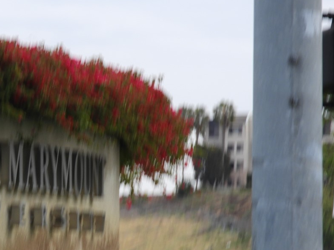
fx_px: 3185
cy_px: 199
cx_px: 58
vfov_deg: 4.5
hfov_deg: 6.0
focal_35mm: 330
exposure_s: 1/125
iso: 100
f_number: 5.3
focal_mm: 32.2
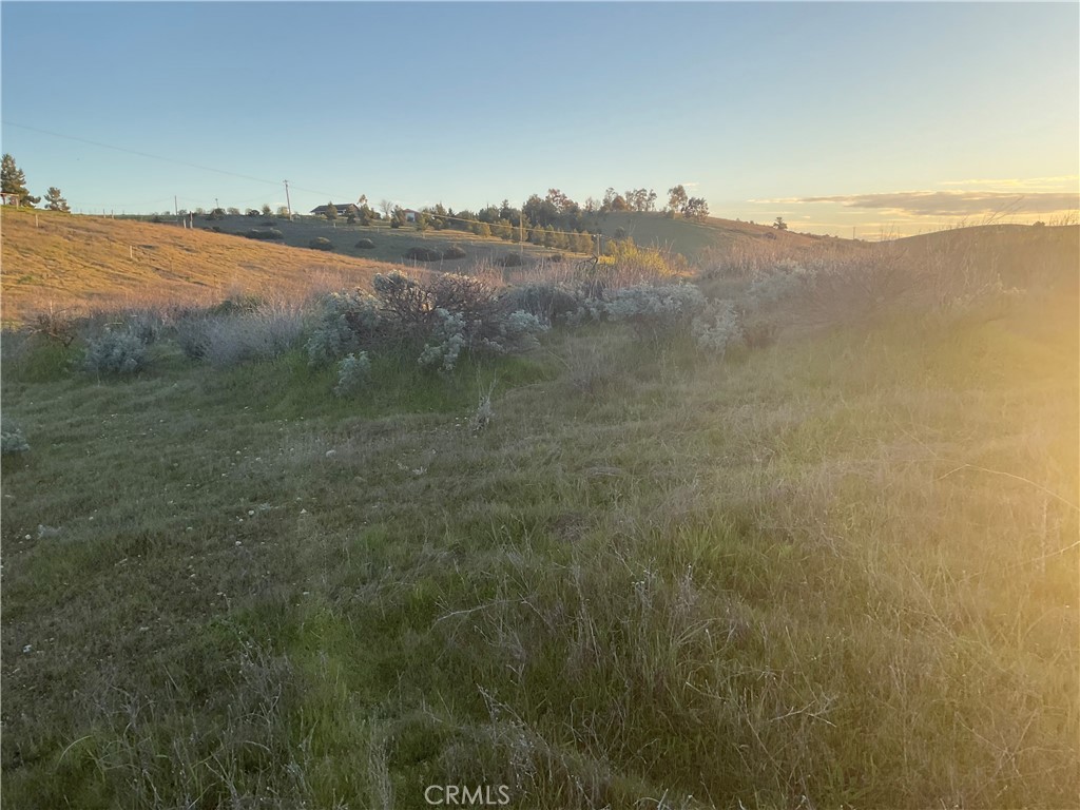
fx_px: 905
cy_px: 405
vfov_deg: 48.2
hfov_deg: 61.7
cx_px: 540
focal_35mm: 29
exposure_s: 1/409
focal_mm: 3
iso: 16
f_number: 1.8
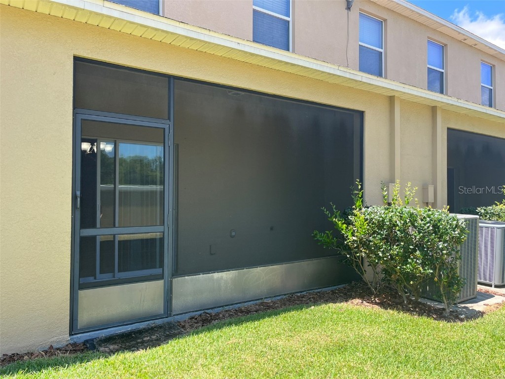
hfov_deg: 67.3
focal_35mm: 26
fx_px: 379
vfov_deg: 53.1
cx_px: 252
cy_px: 190
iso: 50
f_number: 1.6
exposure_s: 1/580
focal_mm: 5.1
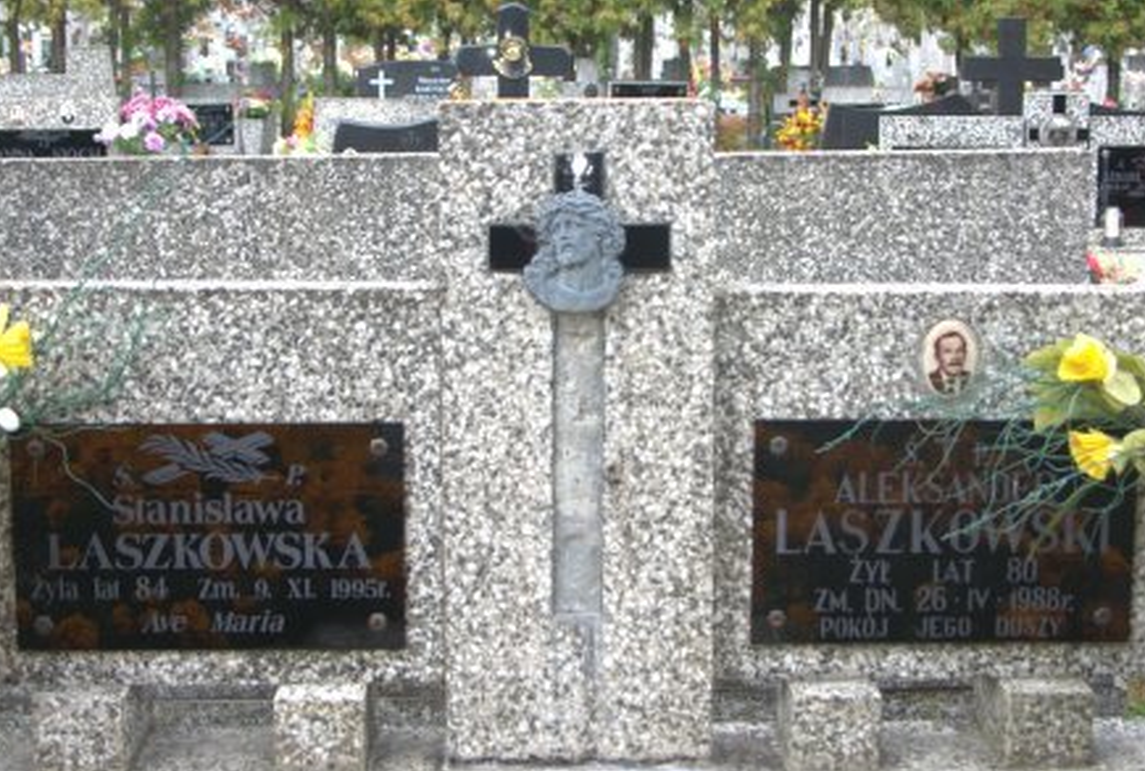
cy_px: 395
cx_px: 576
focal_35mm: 36
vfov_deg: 37.6
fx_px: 1133
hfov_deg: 53.6
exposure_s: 1/180
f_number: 4
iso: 400
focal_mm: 23
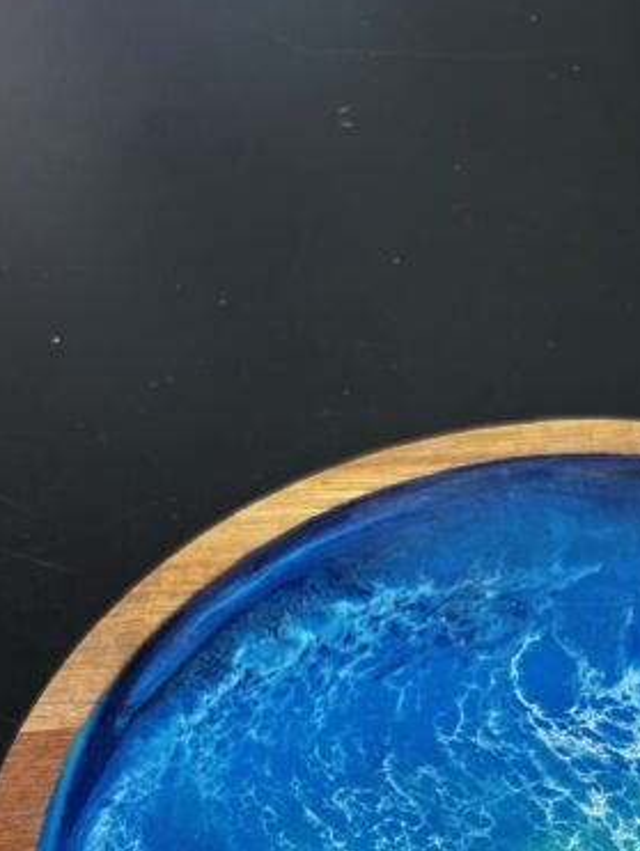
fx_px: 1378
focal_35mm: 56
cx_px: 608
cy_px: 817
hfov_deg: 25.1
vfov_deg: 32.1
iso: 125
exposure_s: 1/120
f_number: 1.5
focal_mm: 5.7
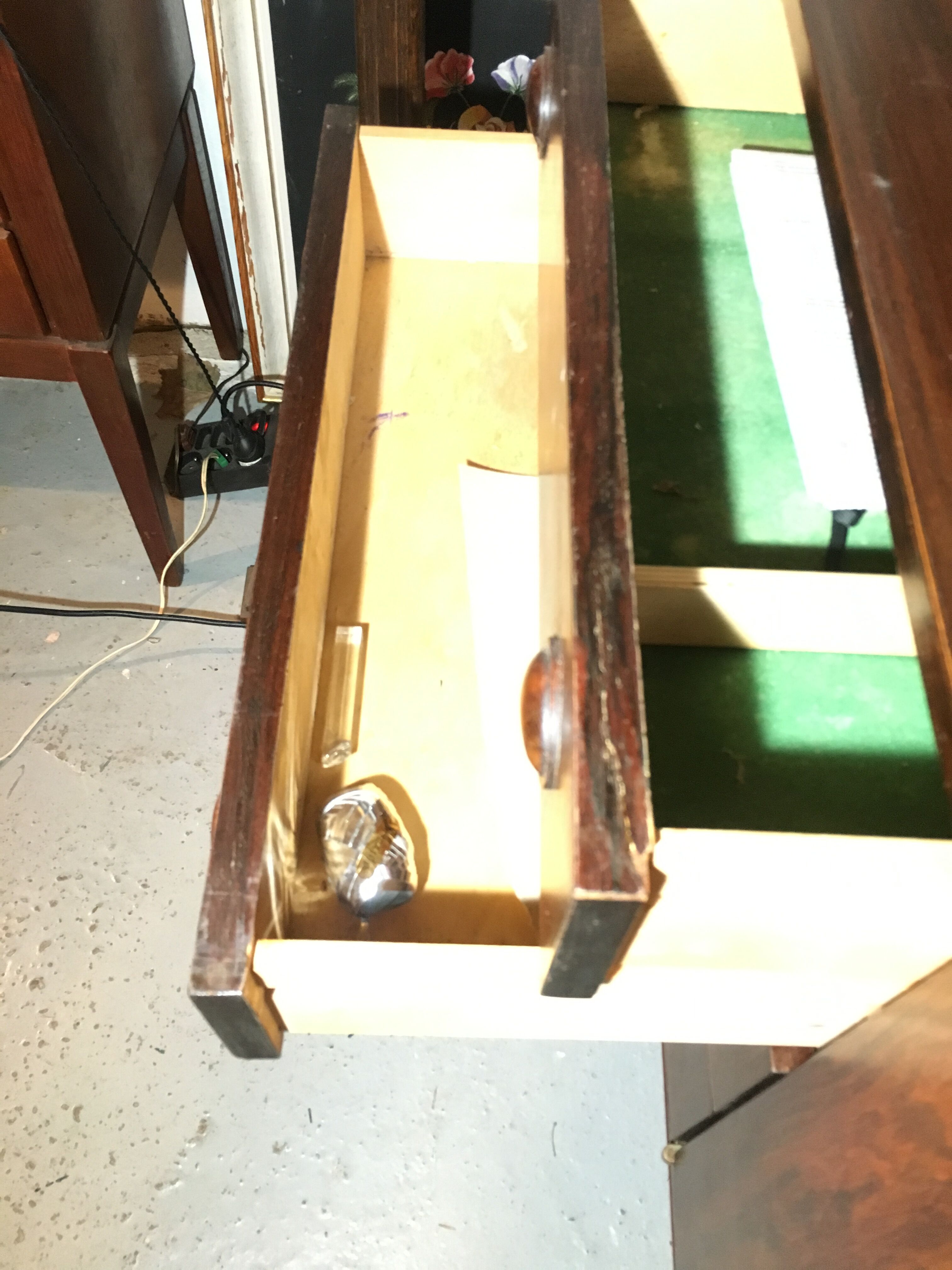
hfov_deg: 48.2
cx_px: 476
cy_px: 635
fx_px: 1063
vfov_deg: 61.7
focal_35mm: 29
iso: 200
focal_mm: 4.15
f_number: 2.2
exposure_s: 1/25
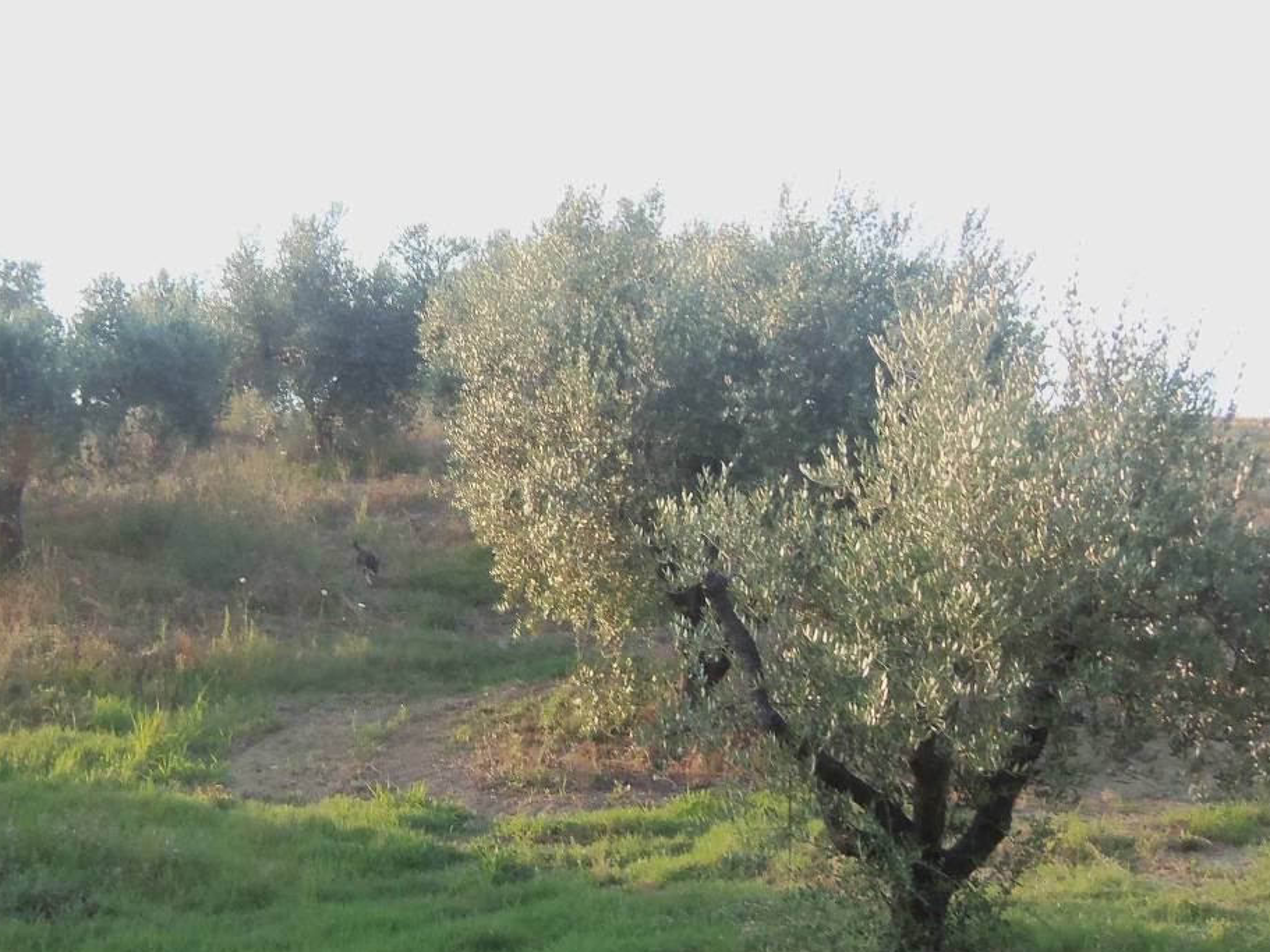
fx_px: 2164
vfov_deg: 24.8
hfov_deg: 32.5
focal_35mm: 59
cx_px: 432
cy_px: 546
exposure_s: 1/80
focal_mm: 5.1
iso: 64
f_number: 3.9
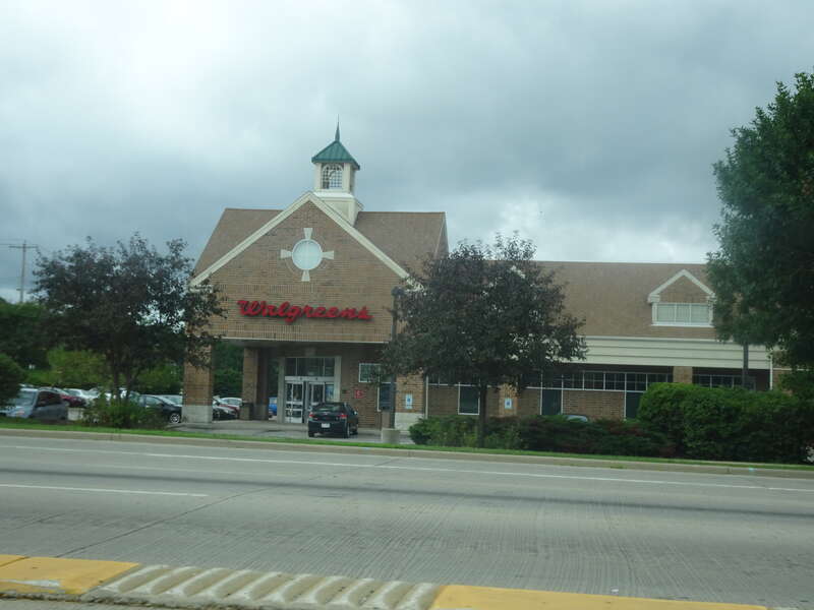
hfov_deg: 39.7
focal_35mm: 48
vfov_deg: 30.3
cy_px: 305
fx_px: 1129
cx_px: 407
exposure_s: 1/400
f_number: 4.5
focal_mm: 8.18
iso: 80
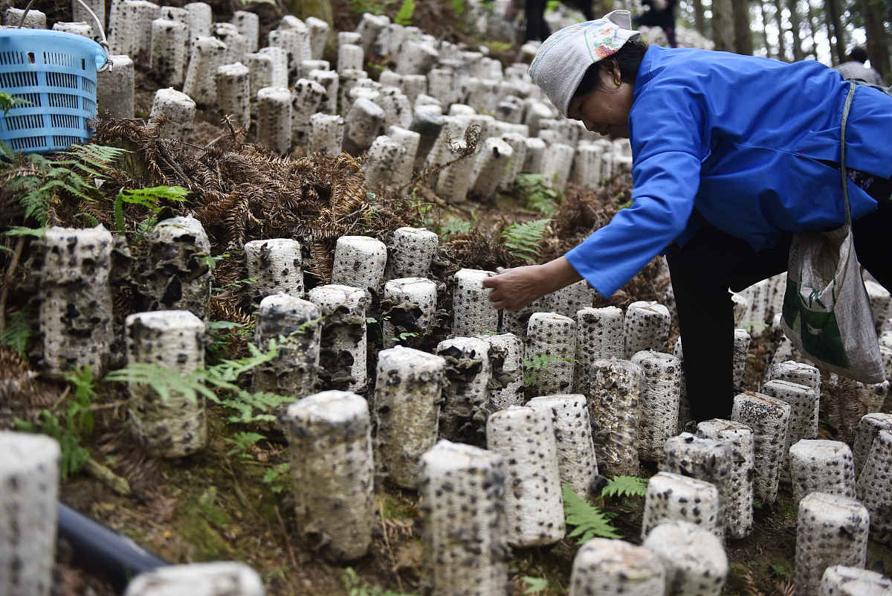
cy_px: 298
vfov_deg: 31.9
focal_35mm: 42
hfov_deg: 46.4
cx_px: 446
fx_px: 1041
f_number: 2.8
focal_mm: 42
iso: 500
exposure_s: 1/160
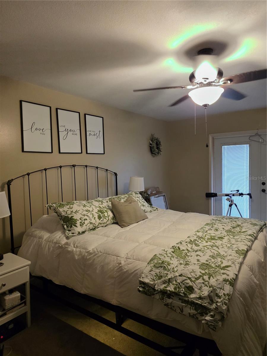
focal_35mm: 23
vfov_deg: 73.9
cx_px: 134
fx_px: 237
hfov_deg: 58.9
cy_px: 178
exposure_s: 1/120
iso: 640
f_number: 1.7
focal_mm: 6.25
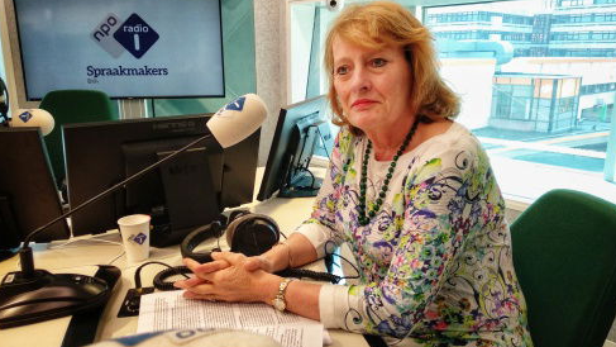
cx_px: 311
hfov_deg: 66.1
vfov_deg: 40.2
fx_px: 474
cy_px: 178
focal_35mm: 29
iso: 320
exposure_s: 1/50
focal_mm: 3.81
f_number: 2.2
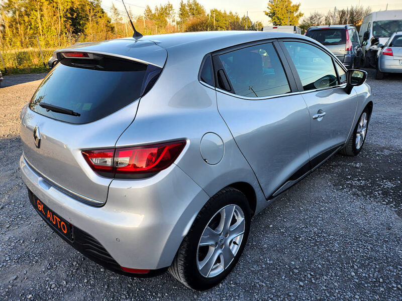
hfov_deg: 71.6
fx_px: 279
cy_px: 150
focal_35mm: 24
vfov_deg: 56.8
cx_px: 201
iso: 50
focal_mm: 5
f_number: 1.8
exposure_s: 1/388
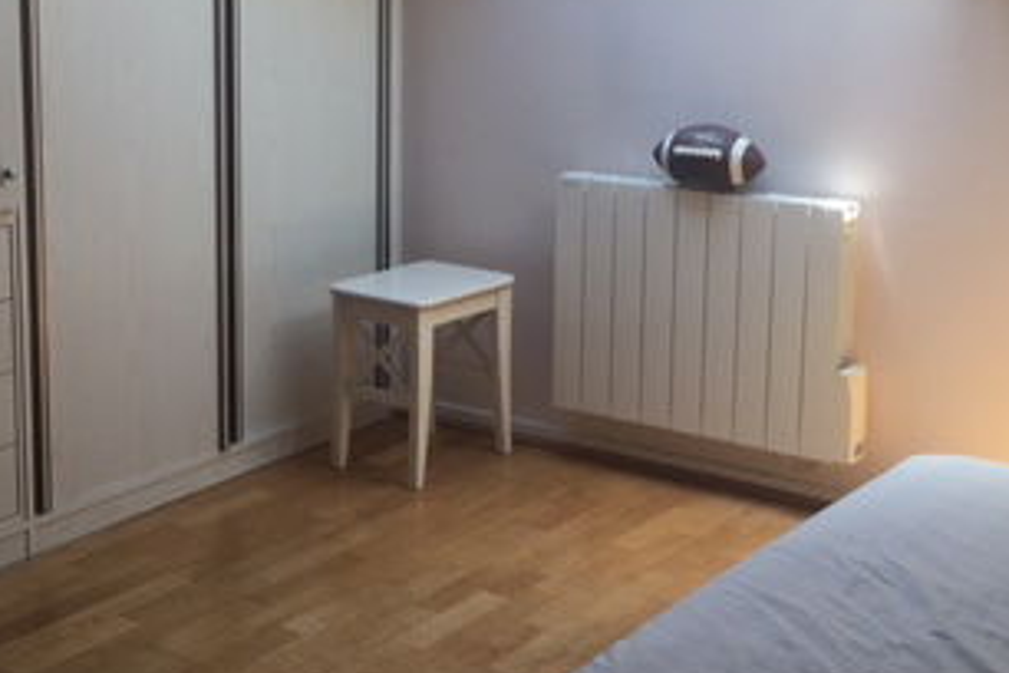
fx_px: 1766
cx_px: 356
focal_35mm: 63
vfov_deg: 21.4
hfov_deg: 31.7
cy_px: 191
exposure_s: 1/100
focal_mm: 4.15
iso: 25
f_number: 2.2
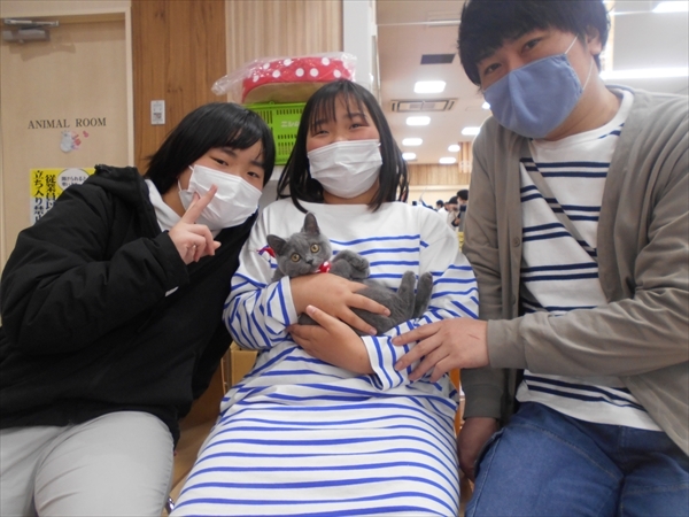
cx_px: 344
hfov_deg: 67.3
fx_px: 518
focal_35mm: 26
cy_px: 258
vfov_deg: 53.1
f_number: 3.2
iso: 200
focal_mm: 4.6
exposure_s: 1/30
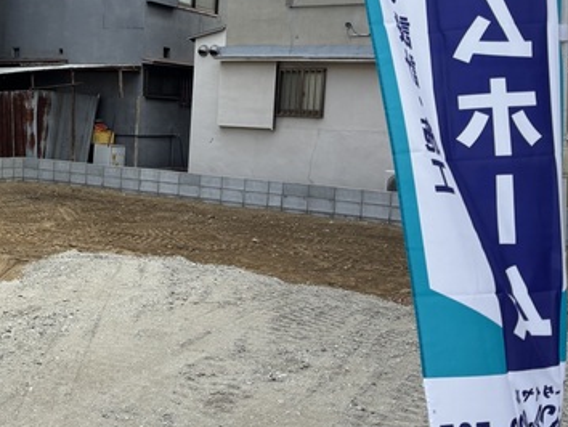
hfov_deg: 38.1
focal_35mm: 47
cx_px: 74
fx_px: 772
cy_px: 162
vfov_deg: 30.8
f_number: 1.6
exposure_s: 1/951
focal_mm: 5.96
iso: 50
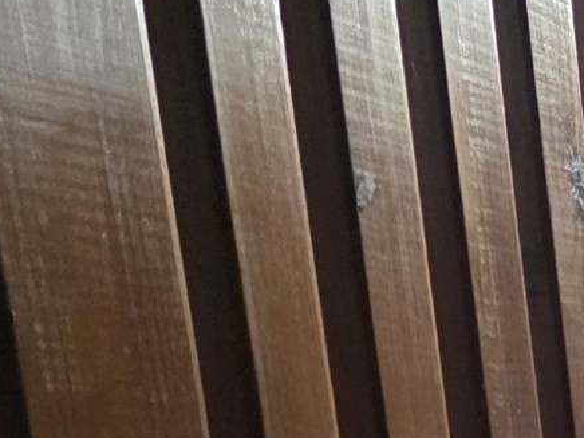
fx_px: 1822
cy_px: 861
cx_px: 1187
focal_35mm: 108
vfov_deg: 12.2
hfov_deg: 14.8
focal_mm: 6.3
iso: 1250
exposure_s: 1/120
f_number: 1.7
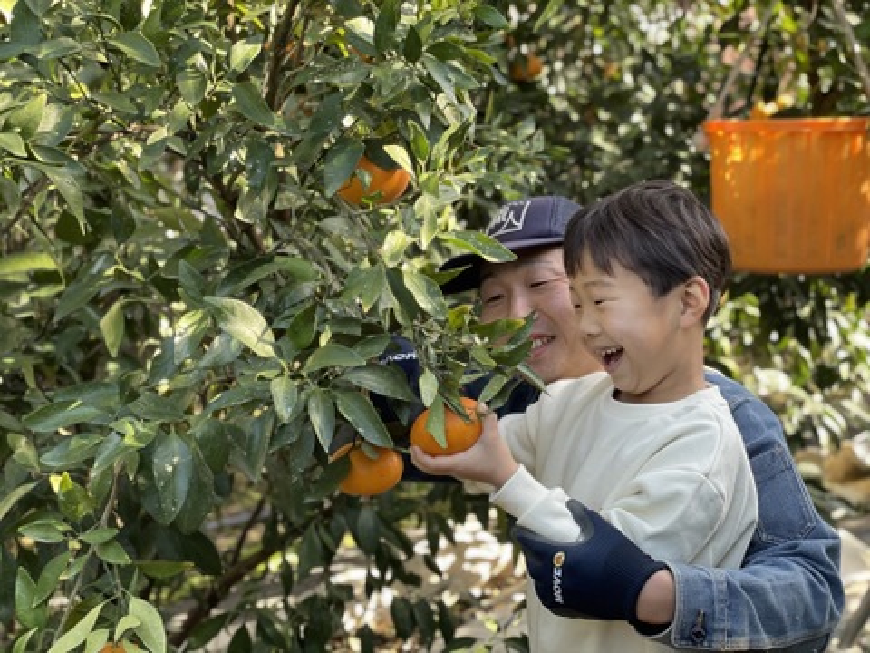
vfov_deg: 28.0
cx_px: 435
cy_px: 326
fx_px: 1307
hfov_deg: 36.8
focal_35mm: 52
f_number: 2
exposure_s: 1/122
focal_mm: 6
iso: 64
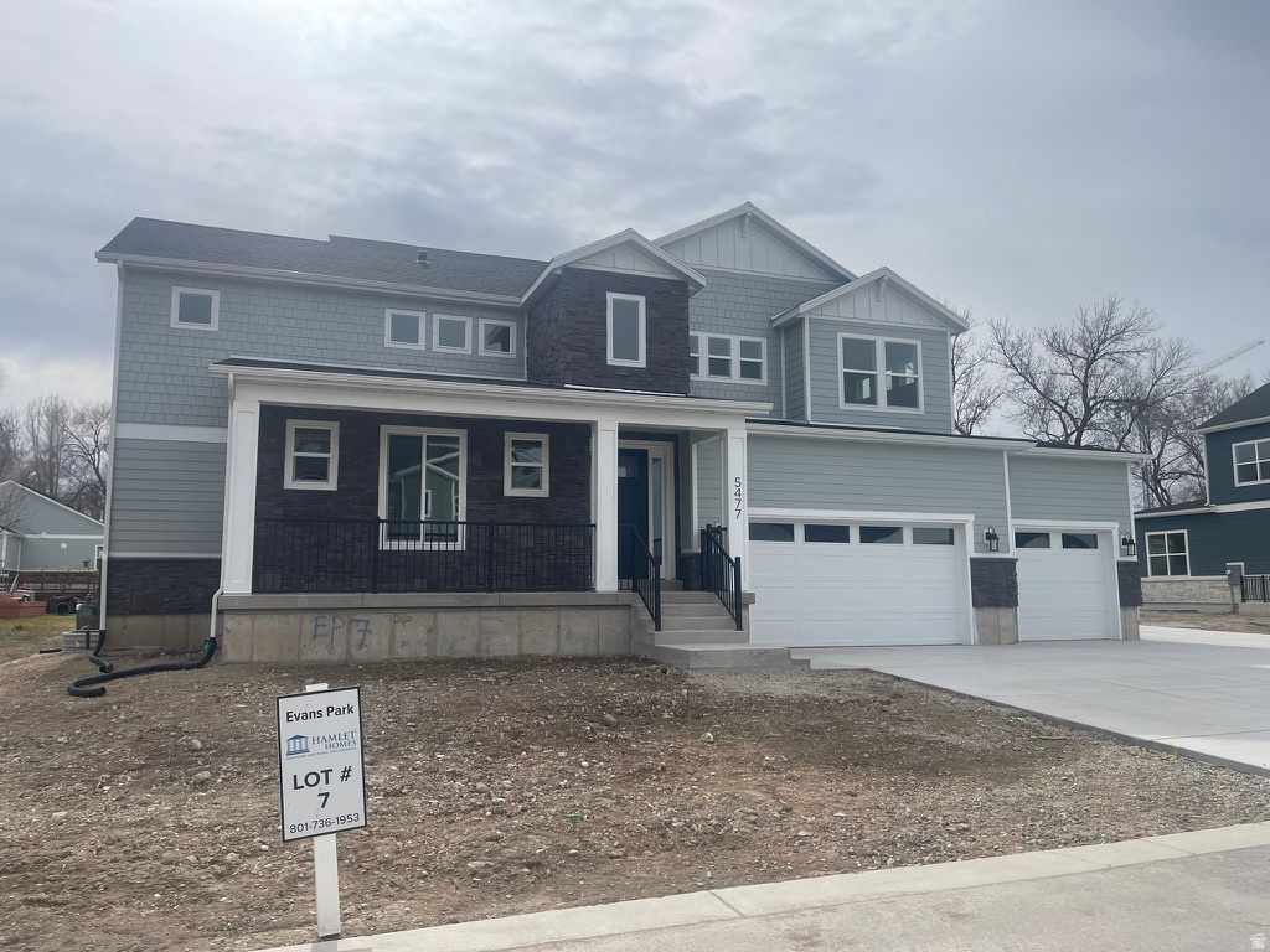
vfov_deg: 54.9
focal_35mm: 25
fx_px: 917
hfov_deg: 69.4
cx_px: 635
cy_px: 476
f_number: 1.6
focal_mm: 5.1
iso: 32
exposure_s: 1/6579
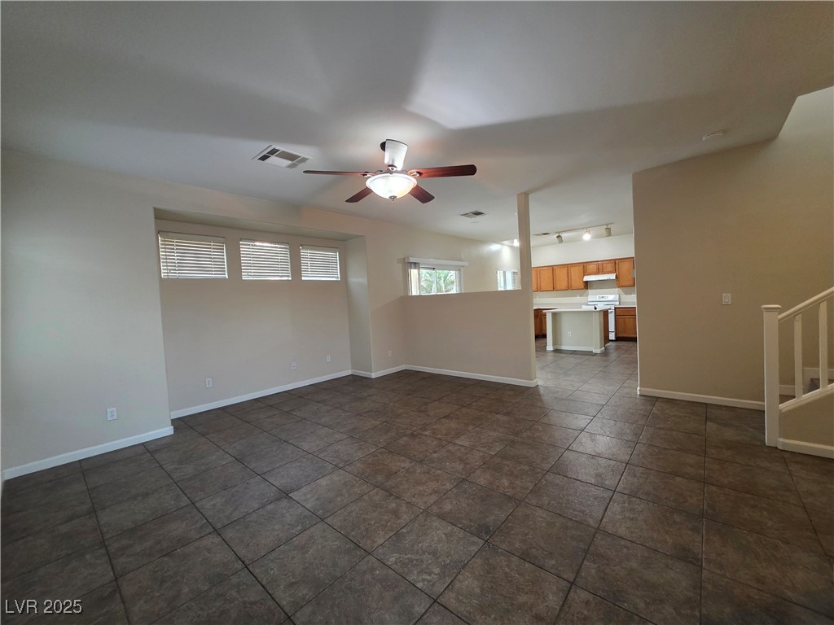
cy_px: 312
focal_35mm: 13
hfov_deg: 106.2
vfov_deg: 89.9
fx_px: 313
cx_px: 417
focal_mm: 2.2
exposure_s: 1/60
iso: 500
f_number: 1.9
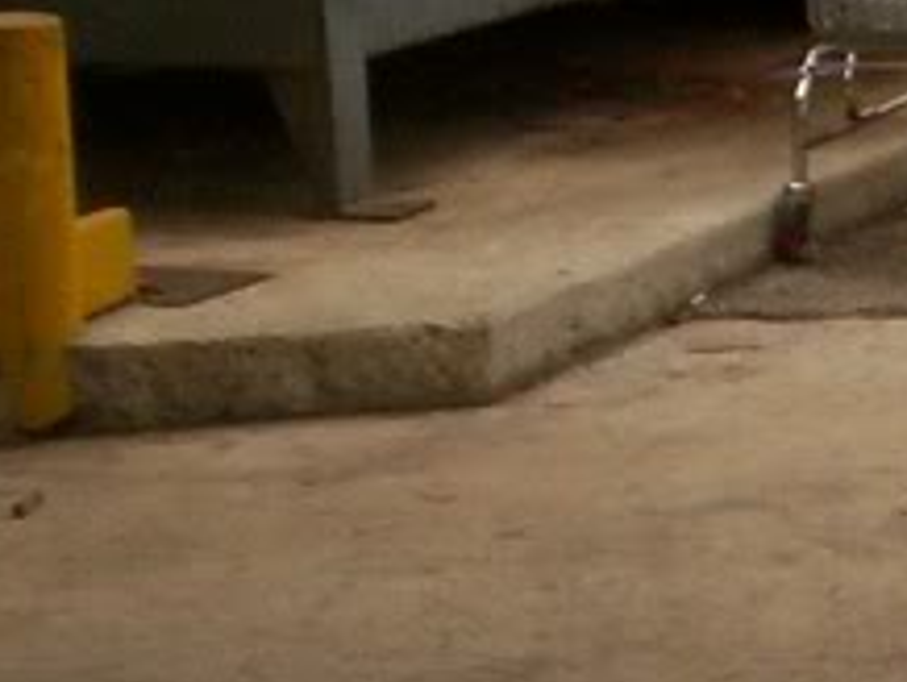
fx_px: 4433
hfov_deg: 10.8
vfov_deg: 8.7
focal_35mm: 169
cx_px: 1756
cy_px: 782
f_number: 4.5
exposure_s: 1/64
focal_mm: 5.9
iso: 140
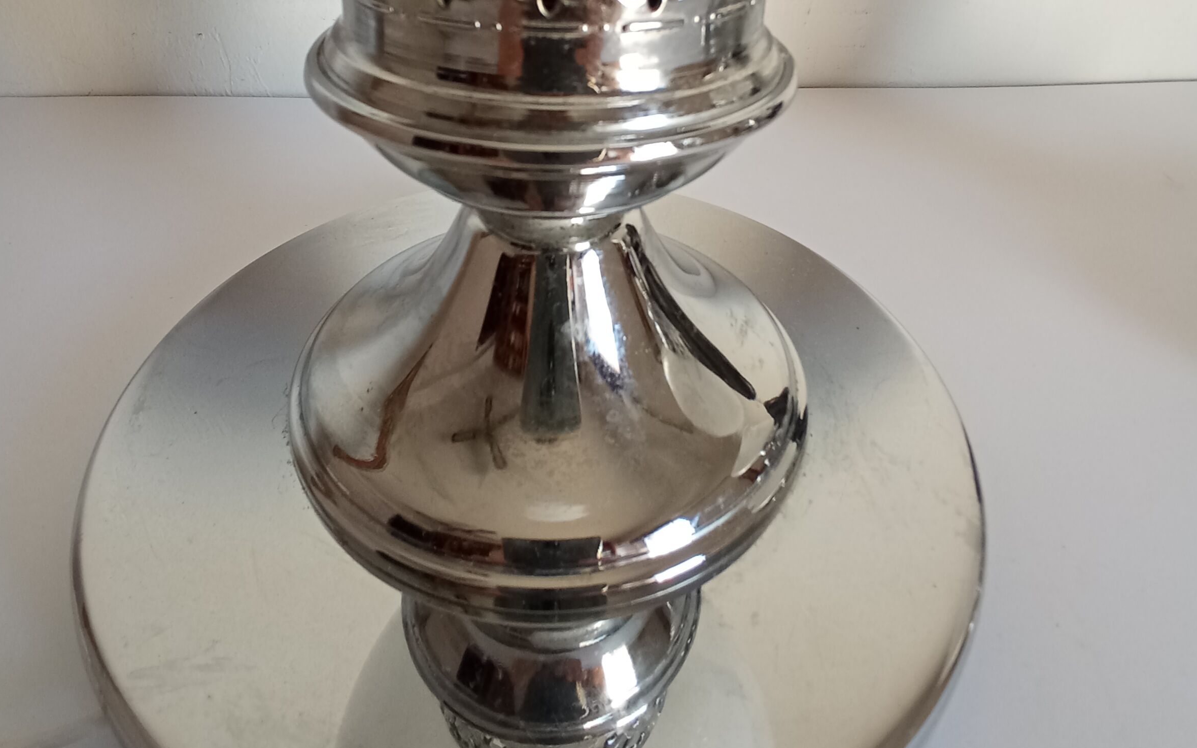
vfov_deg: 52.6
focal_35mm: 22
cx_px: 577
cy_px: 187
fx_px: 718
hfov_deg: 79.6
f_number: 2.2
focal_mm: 1.65
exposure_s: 1/33.3
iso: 196
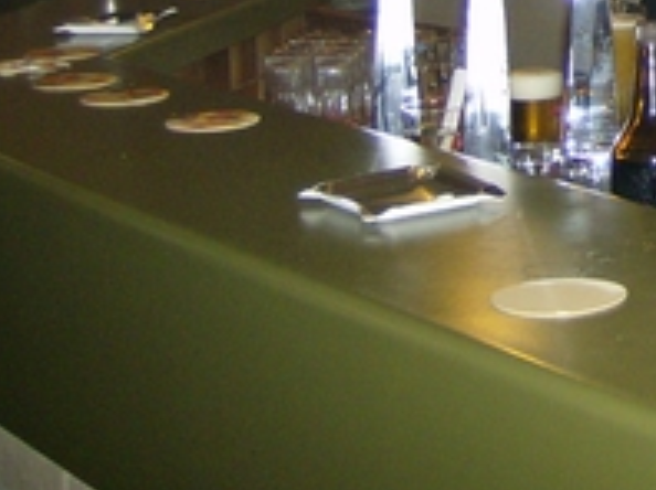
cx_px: 967
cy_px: -223
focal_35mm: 109
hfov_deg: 16.5
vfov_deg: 12.9
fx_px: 2063
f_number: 2.8
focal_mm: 6
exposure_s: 1/60
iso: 200
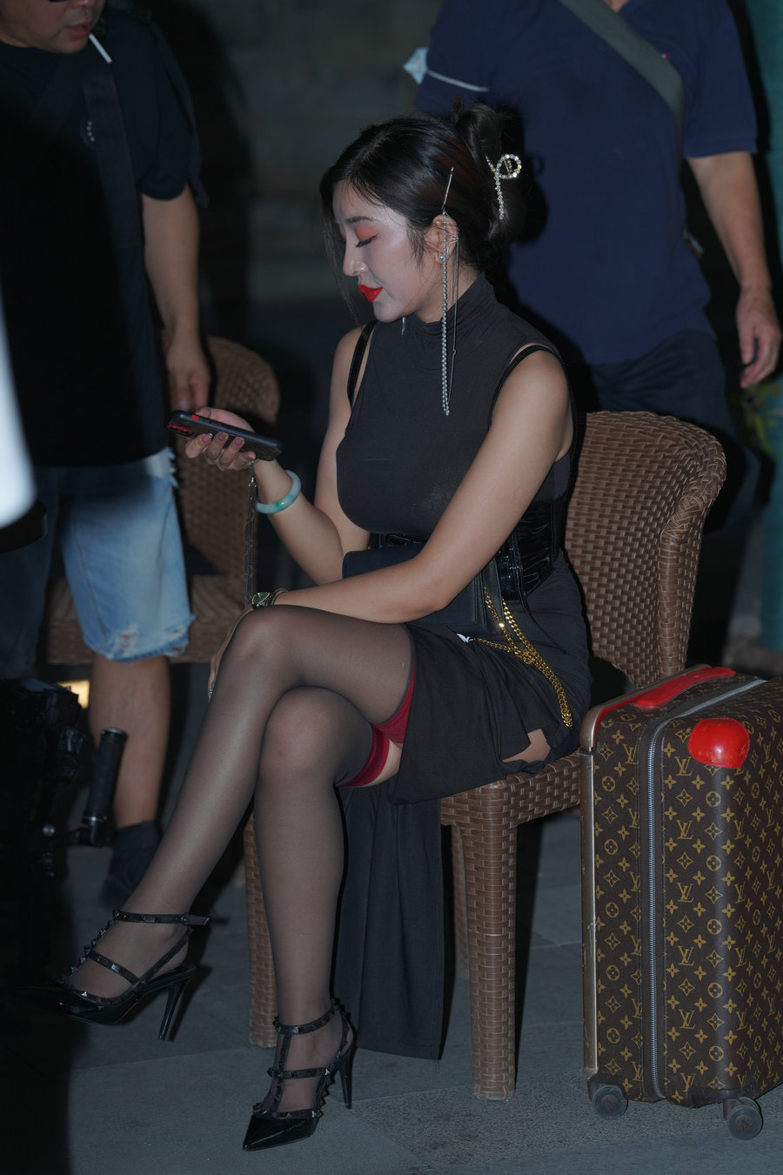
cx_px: 392
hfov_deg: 10.2
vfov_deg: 15.2
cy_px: 588
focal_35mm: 135
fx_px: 4404
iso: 500
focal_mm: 135
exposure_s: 1/200
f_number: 4
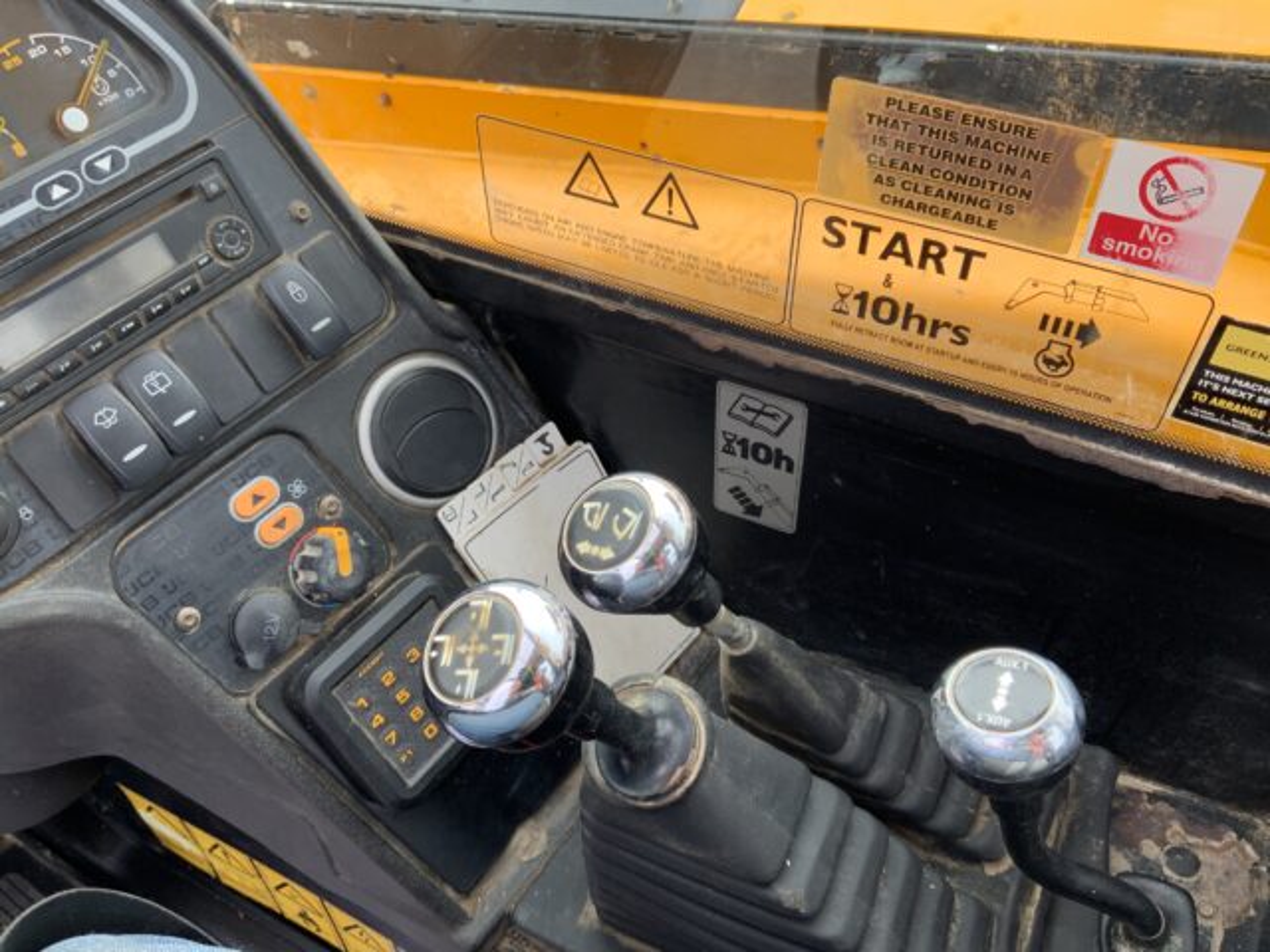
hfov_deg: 61.7
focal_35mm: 29
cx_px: 635
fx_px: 1064
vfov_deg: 48.2
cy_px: 476
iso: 16
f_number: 1.8
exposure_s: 1/144
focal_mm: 3
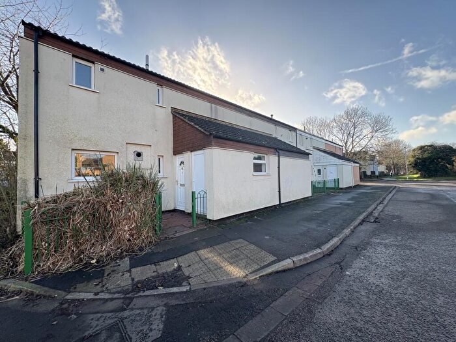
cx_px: 228
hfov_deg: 102.1
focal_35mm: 14
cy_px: 171
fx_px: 184
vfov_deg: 85.7
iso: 64
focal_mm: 2.22
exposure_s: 1/448
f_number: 2.2
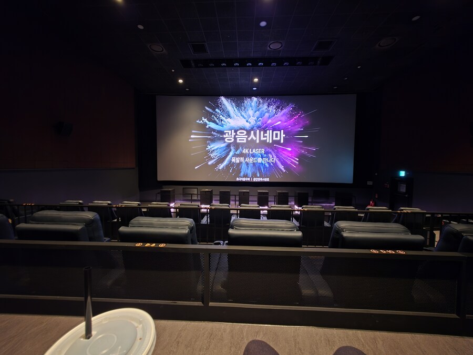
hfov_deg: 106.2
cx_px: 236
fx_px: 178
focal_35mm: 13
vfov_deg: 89.9
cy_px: 178
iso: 800
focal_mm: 2.2
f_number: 1.9
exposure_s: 1/9.99
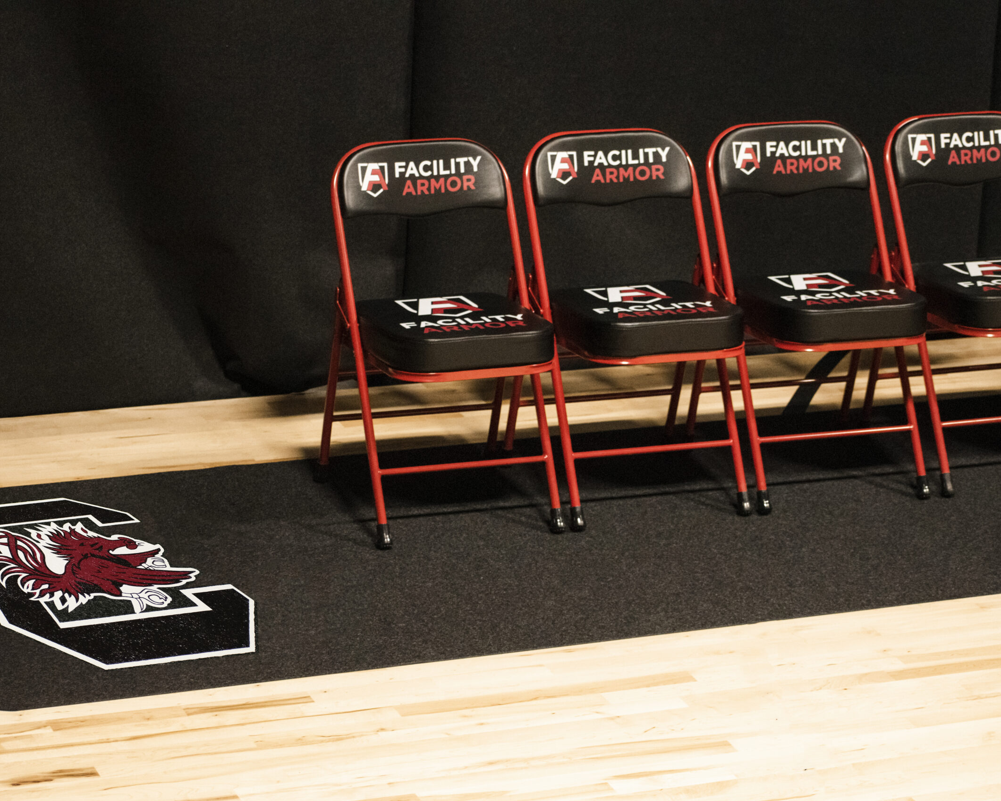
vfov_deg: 13.0
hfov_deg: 16.2
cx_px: 483
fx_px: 3525
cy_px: 403
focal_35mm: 119
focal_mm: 70
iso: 3200
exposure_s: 1/80
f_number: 4.5
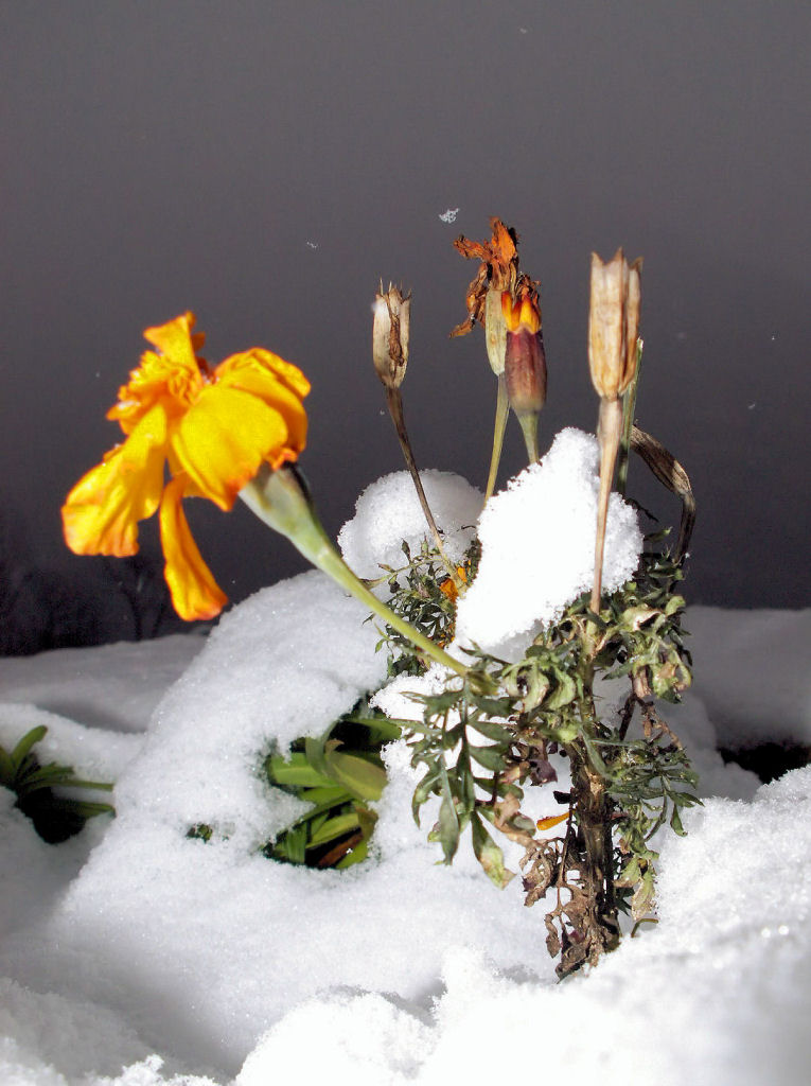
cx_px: 406
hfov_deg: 40.6
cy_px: 543
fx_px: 1096
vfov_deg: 52.7
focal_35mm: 35
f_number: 4.5
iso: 160
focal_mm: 5.86
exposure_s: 1/800
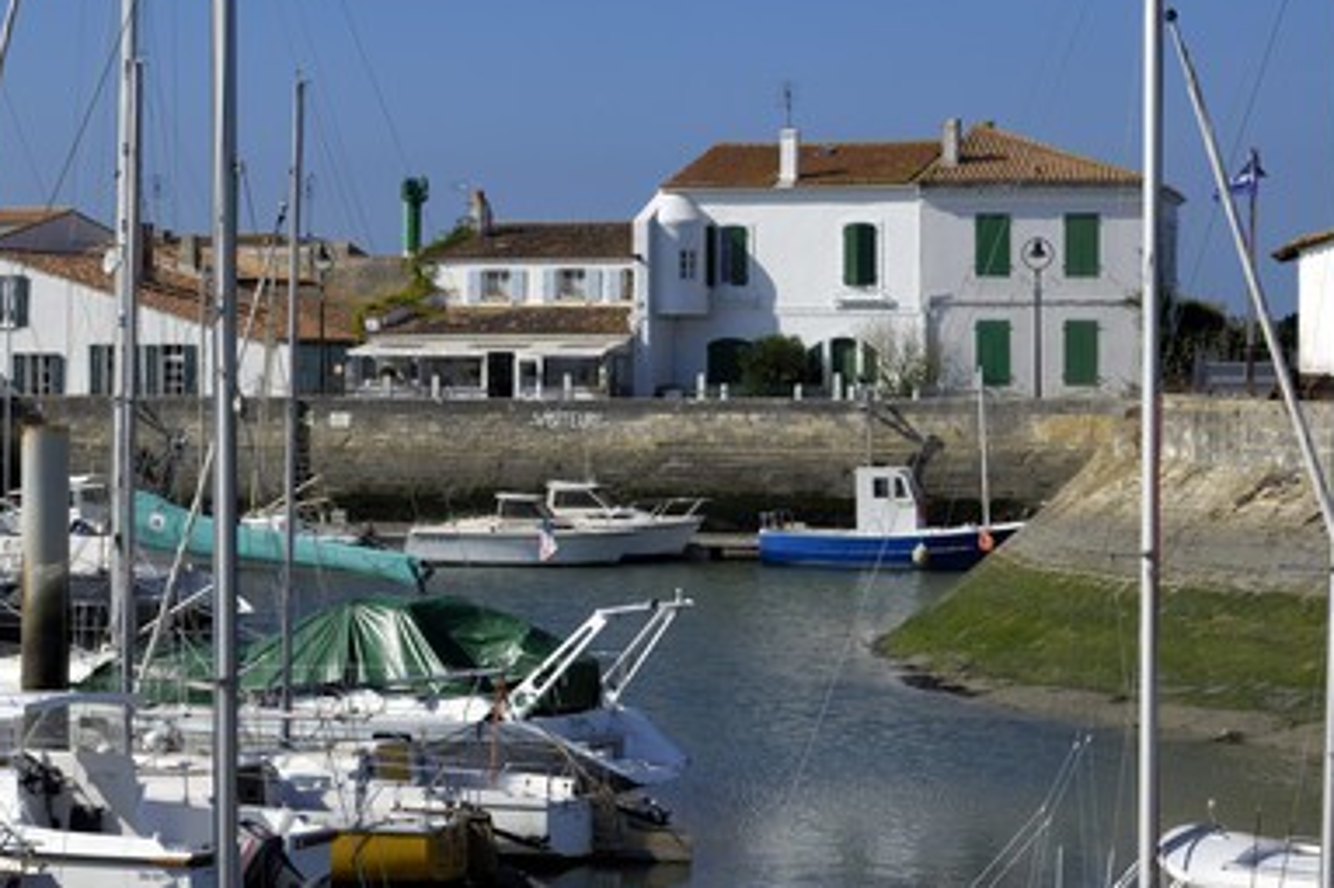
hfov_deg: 20.6
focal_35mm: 99
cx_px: 688
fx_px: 3667
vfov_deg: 13.8
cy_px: 435
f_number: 12
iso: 100
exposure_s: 1/160
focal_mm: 60
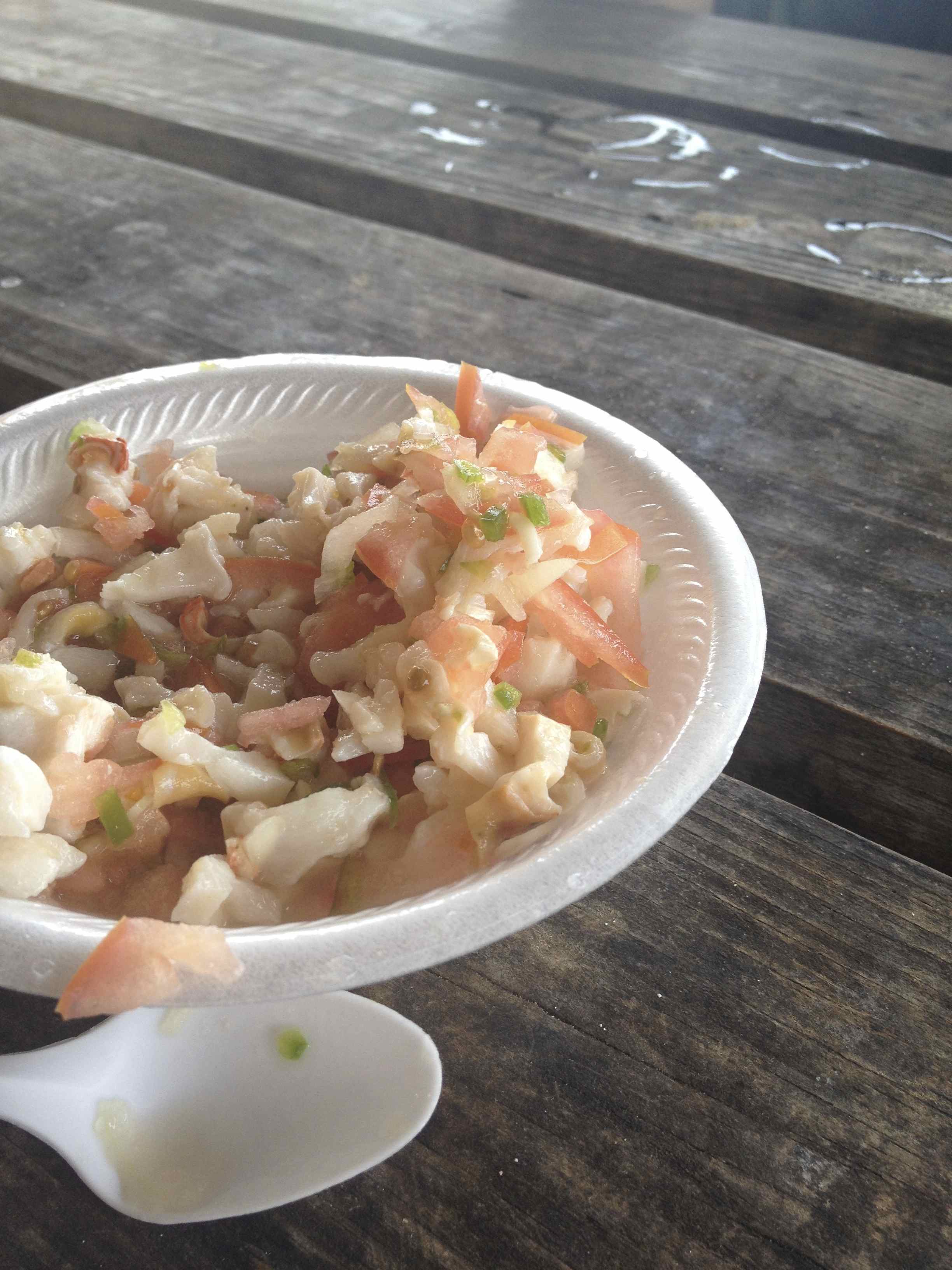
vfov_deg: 52.6
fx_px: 1283
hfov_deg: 40.7
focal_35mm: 35
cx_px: 476
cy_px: 635
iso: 64
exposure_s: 1/139
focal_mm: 4.28
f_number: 2.4
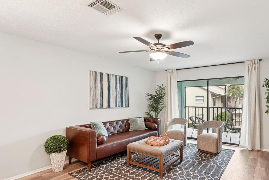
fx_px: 157
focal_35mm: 21
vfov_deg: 59.4
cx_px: 170
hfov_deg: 79.6
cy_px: 96
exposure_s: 1/4
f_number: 8
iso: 400
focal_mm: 16
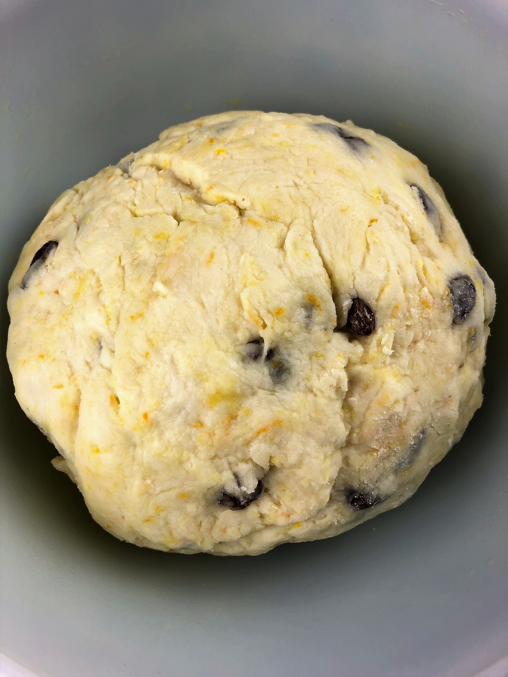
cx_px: 254
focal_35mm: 28
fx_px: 548
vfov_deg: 63.4
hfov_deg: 49.8
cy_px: 338
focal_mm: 3.99
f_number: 1.8
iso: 20
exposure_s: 1/134
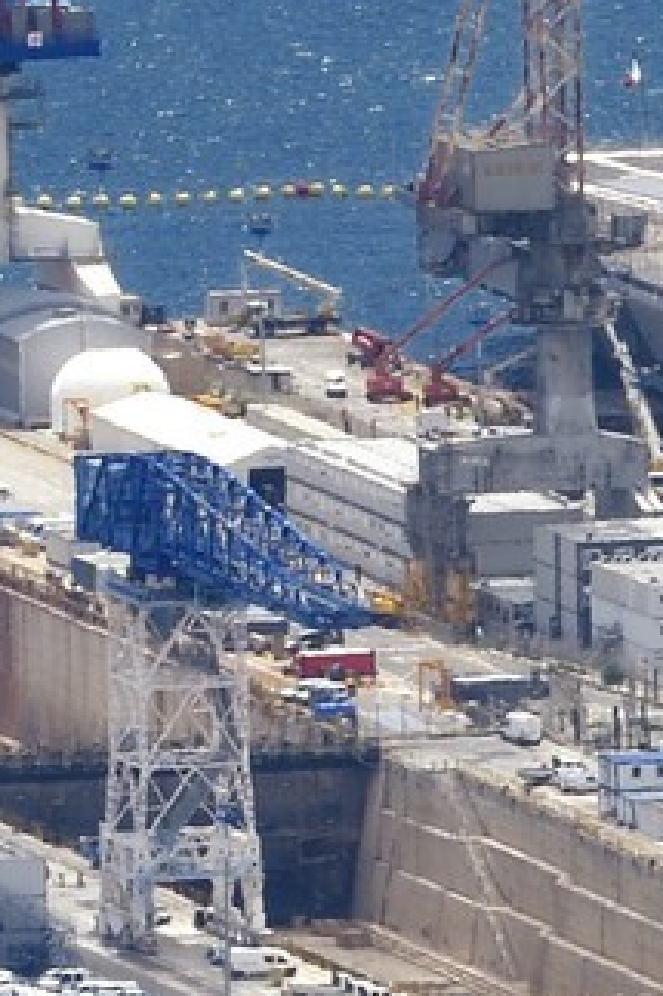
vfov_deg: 1.4
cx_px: 1425
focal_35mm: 1486
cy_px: 2280
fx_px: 41092
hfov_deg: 0.9
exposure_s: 1/250
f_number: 13
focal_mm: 200
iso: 200
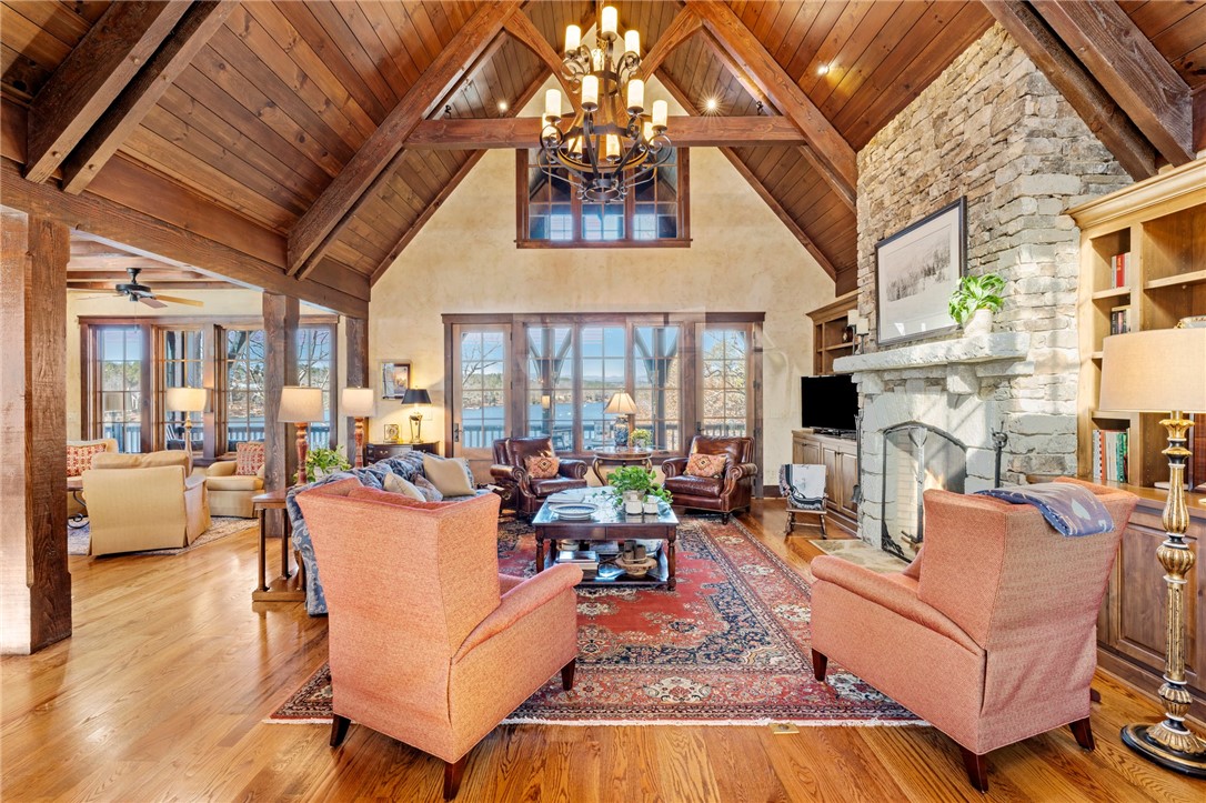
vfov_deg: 73.7
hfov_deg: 96.8
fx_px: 536
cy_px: 402
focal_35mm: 16
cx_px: 603
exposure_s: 1/1.67
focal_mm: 16
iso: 200
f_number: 9
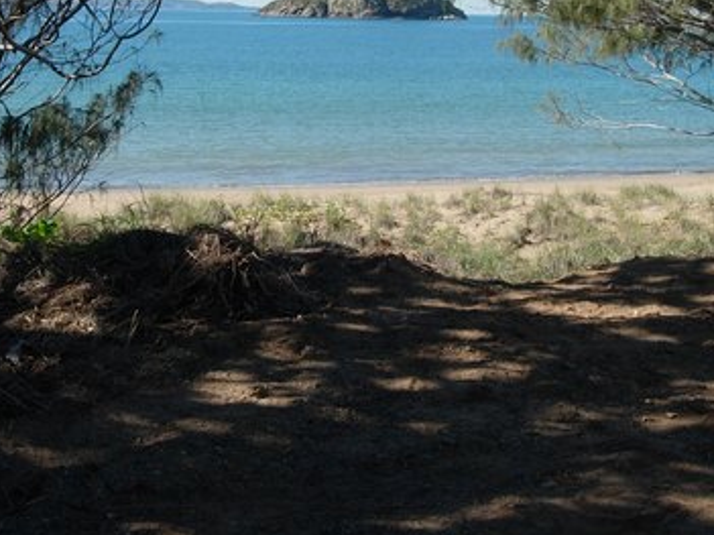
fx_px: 1340
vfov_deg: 22.2
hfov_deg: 29.8
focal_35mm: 65
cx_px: 350
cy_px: 81
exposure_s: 1/609
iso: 79
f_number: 4.8
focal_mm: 7.8
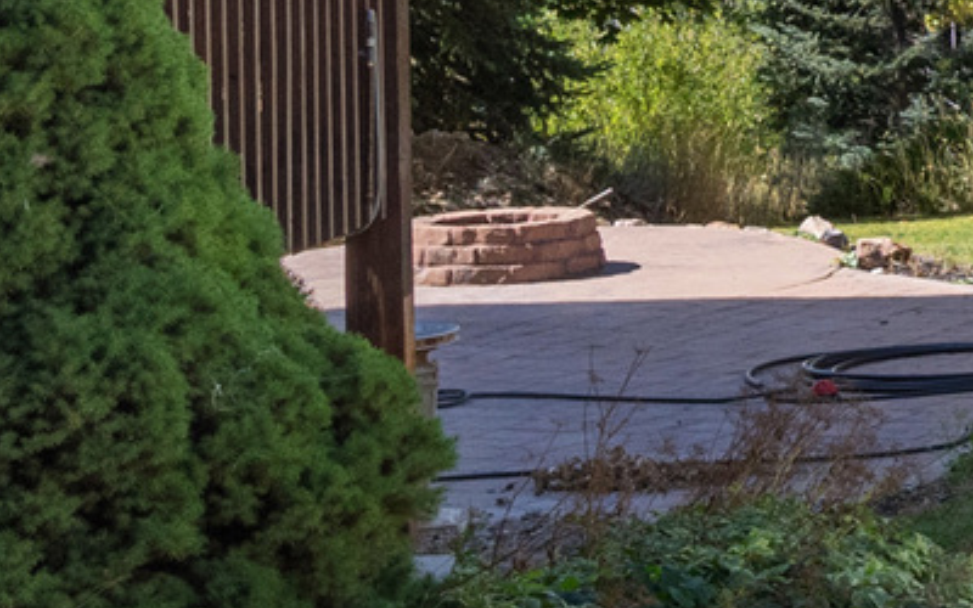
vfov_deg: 10.6
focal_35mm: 120
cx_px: 2265
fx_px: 3182
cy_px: -244
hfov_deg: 13.3
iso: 800
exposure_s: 1/640
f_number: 8
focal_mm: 23
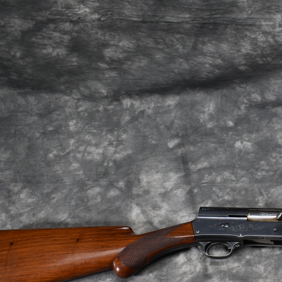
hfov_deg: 22.9
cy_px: 213
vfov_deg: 24.4
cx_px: 325
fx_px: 645
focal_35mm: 70
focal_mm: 22
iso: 100
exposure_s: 1/160
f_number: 5
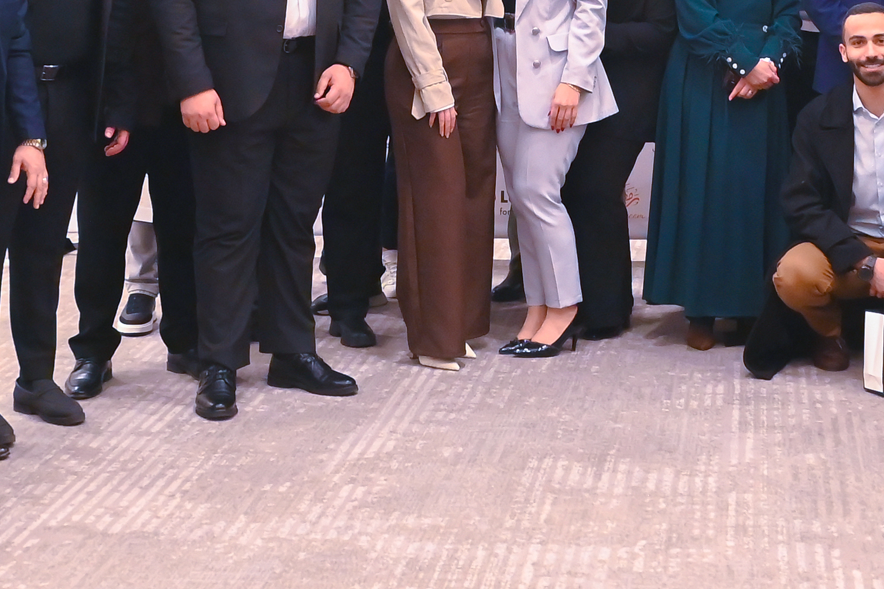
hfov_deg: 23.5
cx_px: 585
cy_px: -24
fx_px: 2112
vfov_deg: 15.5
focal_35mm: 86
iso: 2000
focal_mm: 22
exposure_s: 1/100
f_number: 2.8
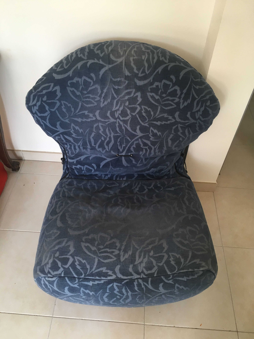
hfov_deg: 48.2
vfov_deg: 61.7
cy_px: 170
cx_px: 127
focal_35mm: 29
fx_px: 284
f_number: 2.2
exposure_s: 1/30
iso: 25
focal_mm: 4.15
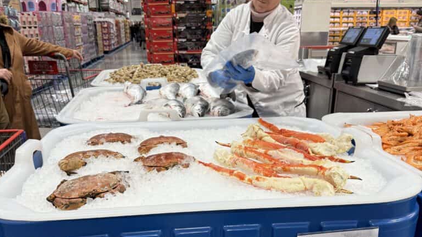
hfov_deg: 56.6
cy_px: 174
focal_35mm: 35
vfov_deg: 33.1
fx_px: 392
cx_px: 211
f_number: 1.78
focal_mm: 6.76
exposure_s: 1/100
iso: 80
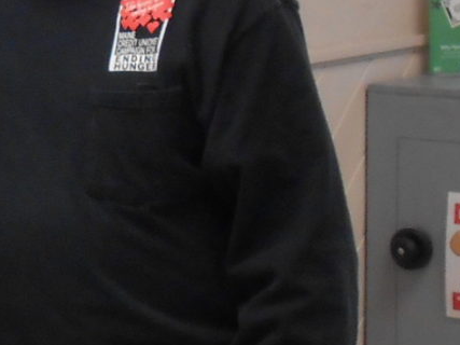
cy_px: 180
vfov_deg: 9.1
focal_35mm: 163
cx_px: -278
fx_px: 2165
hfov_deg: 11.5
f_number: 3.9
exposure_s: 1/30
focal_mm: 6
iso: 200
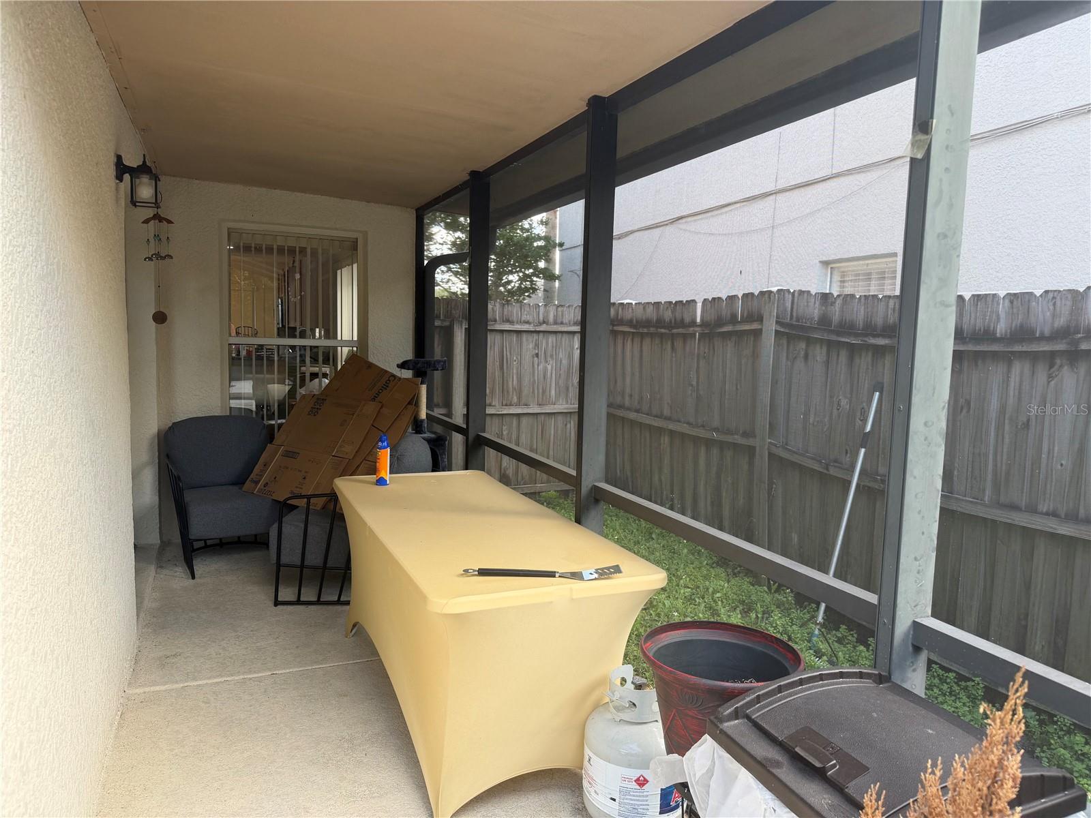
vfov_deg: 56.8
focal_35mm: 24
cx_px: 546
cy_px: 409
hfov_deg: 71.6
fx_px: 756
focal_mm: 6.76
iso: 64
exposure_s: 1/166
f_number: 1.78
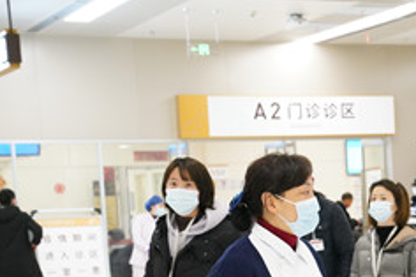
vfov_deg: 12.3
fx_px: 1270
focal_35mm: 110
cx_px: 412
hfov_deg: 18.1
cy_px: 290
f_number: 5.6
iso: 12800
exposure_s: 1/320
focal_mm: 52
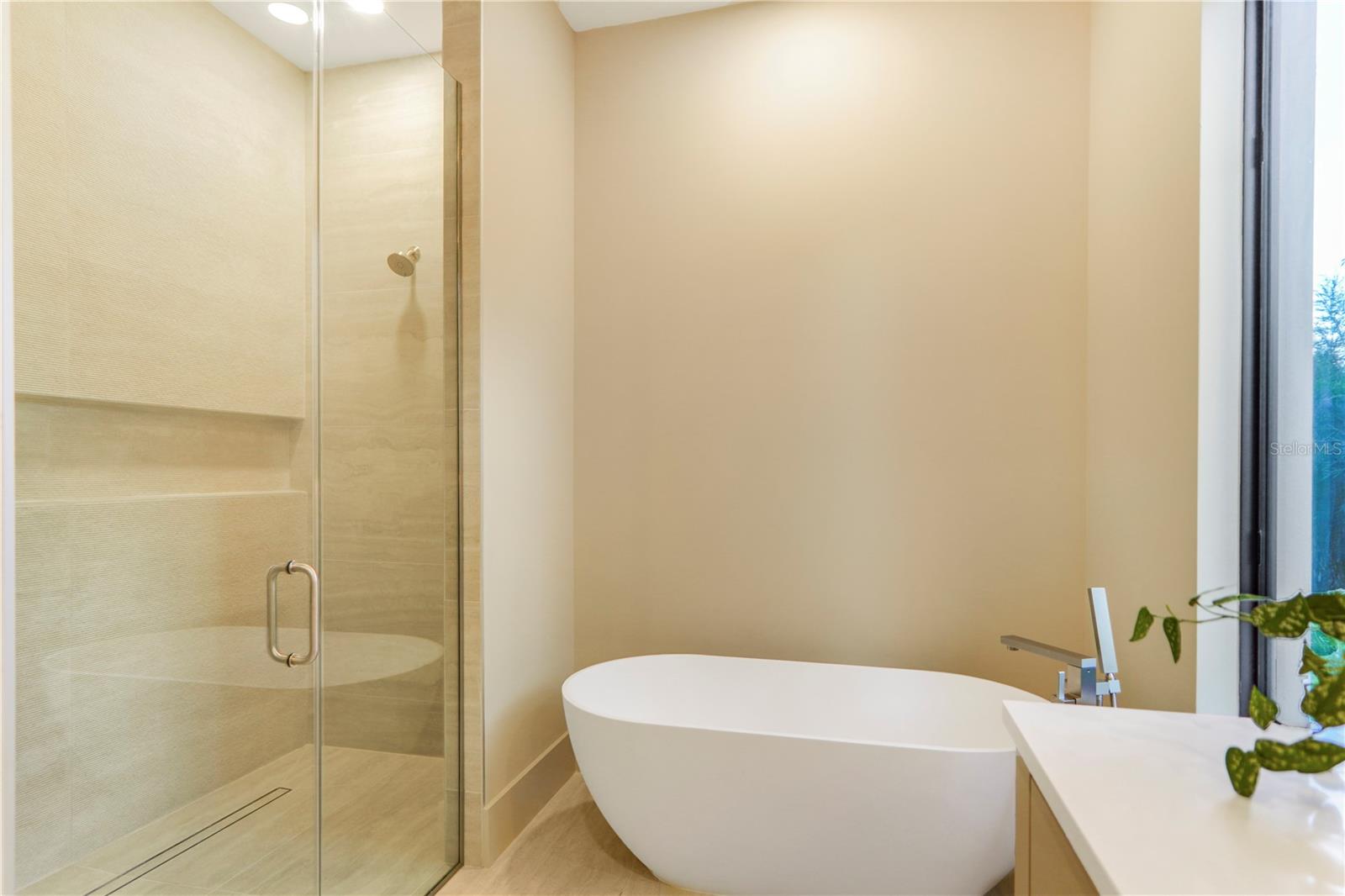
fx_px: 672
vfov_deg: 67.4
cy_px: 448
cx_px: 672
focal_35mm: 18
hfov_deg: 90.0
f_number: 2.2
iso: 100
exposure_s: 1/40
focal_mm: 12
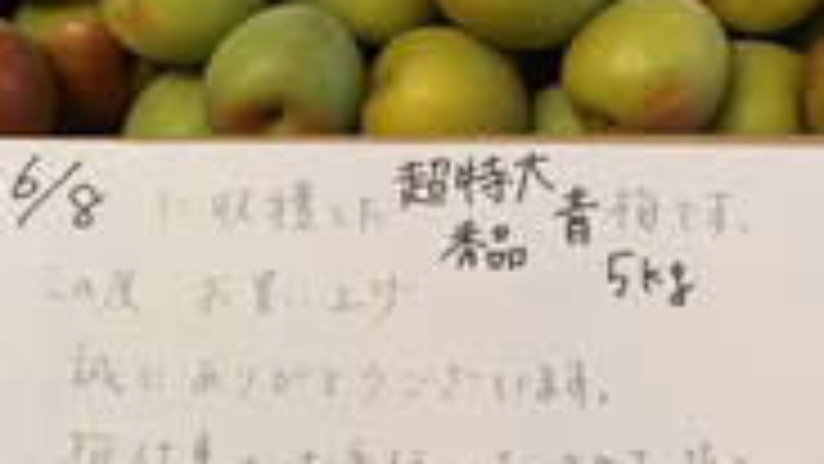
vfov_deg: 19.1
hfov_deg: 33.8
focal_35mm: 62
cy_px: 54
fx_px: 1355
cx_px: 455
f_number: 1.8
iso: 200
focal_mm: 4.25
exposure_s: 1/60
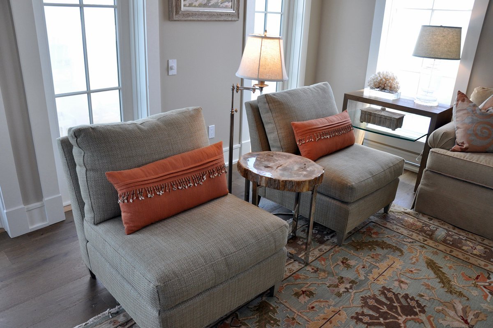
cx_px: 246
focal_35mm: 27
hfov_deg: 67.4
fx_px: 369
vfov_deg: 47.8
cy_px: 164
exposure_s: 1/125
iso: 500
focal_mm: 18
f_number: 5.6
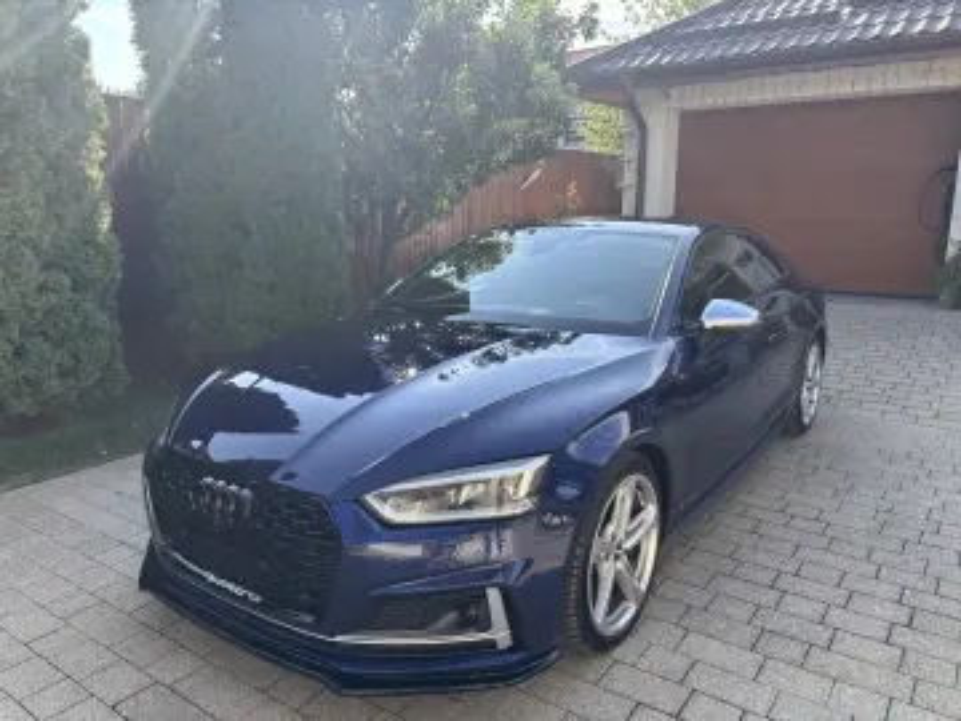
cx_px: 480
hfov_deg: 67.3
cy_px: 360
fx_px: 722
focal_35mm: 26
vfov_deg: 53.1
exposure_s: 1/775
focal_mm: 5.96
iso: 50
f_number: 1.6
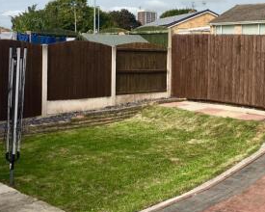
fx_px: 471
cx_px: 183
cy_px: 51
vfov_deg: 25.1
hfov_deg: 31.1
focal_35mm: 60
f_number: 2.2
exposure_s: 1/1350
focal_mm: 4.15
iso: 25
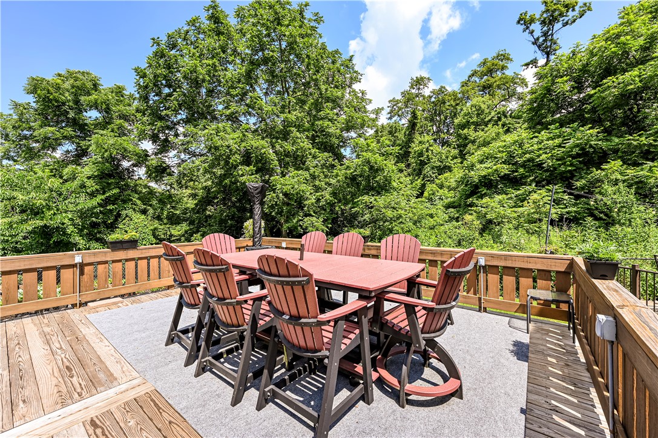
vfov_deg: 81.1
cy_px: 219
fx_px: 256
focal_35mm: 14
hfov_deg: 104.3
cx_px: 329
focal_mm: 14
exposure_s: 1/200
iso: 160
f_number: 8
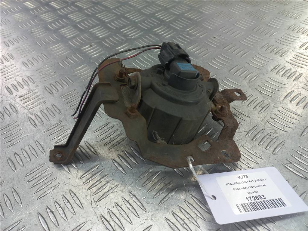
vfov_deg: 54.9
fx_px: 222
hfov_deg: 69.4
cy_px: 116
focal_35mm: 25
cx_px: 154
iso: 64
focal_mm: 4.6
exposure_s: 1/50
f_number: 1.8
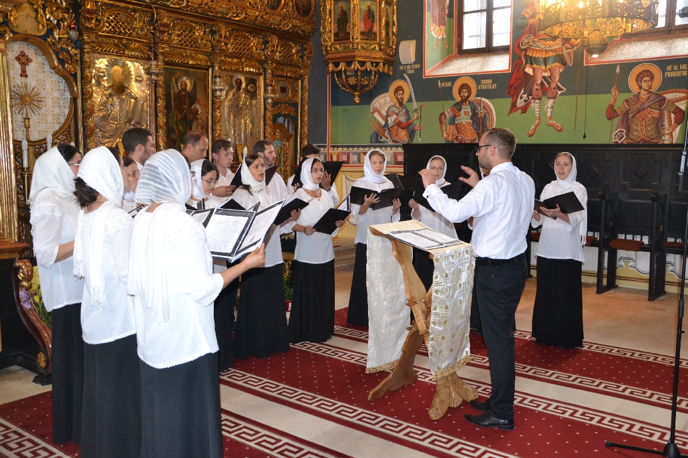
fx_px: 631
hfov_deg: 57.2
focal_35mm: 33
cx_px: 344
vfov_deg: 40.0
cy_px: 229
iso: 1400
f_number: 3.8
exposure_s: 1/60
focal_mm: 22
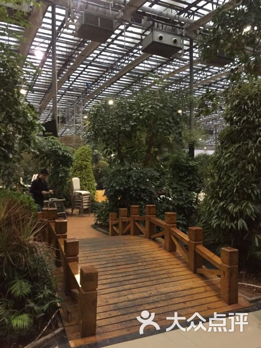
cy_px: 174
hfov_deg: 48.2
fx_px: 292
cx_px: 130
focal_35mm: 29
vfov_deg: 61.7
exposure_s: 1/17
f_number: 2.2
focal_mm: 4.15
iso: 400
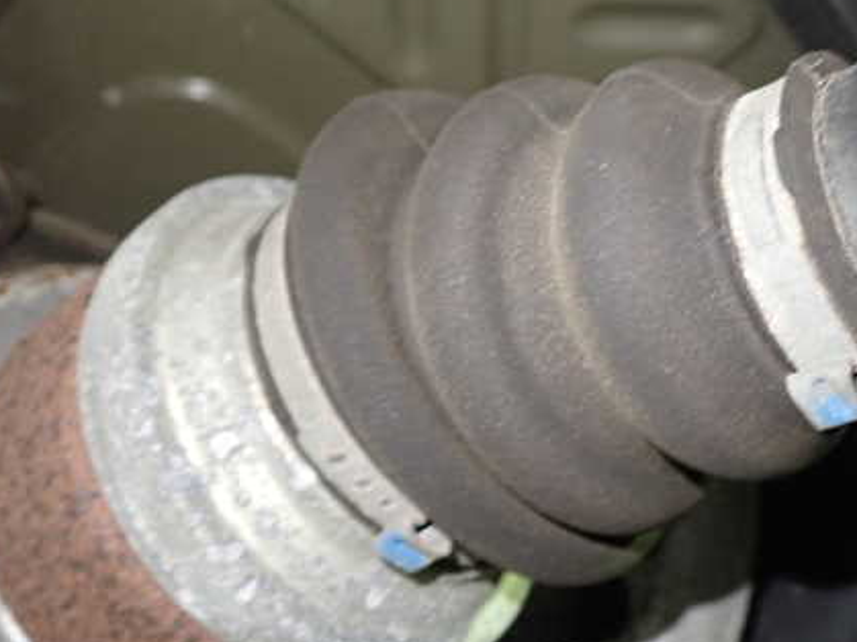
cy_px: 280
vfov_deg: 33.5
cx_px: 558
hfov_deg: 43.4
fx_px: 1064
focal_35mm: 43
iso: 800
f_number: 2.3
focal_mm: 5.4
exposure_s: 1/30
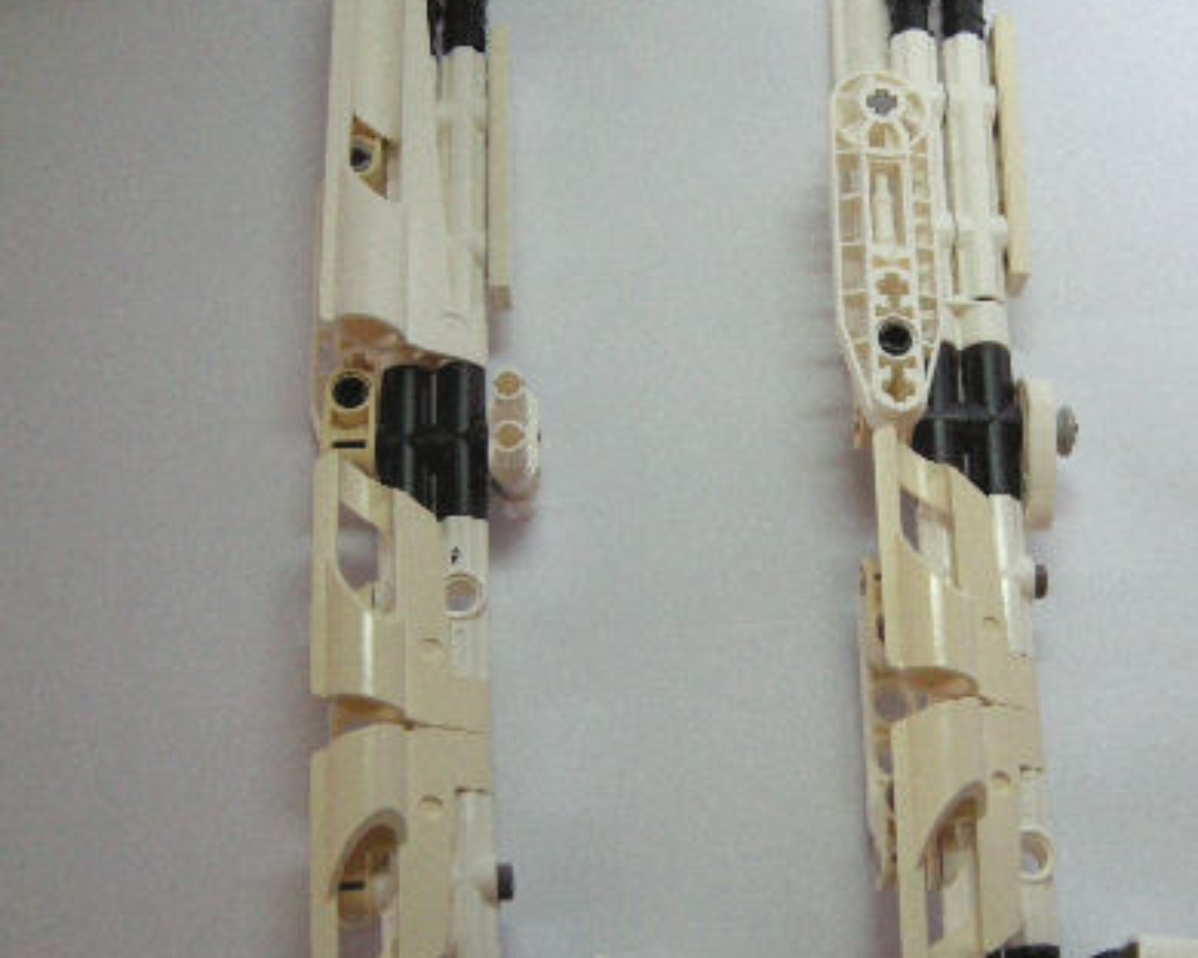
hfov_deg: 33.2
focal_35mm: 56
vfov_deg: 27.1
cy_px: 522
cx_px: 836
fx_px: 1986
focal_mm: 7.5
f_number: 2.7
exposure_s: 1/60.2
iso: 400
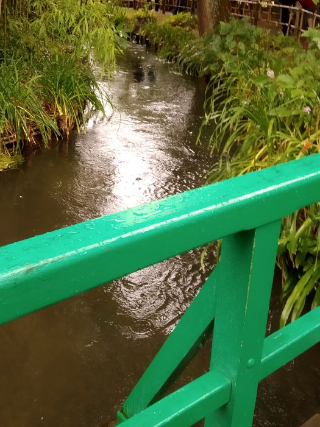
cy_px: 188
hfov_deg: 37.5
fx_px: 469
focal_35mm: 38
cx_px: 121
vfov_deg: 48.9
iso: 100
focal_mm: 3.82
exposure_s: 1/50
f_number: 2.2
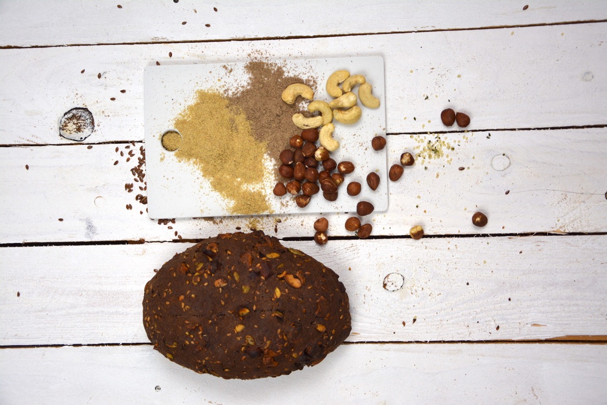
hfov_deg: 38.9
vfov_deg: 26.5
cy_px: 202
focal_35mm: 51
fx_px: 860
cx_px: 304
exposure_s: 1/60
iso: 400
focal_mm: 34
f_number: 4.2
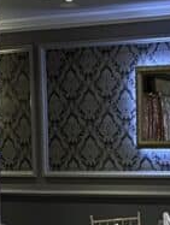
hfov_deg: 9.9
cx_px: 311
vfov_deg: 13.8
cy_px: 196
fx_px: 927
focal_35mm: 142
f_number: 1.6
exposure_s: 1/50
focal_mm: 5.1
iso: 80
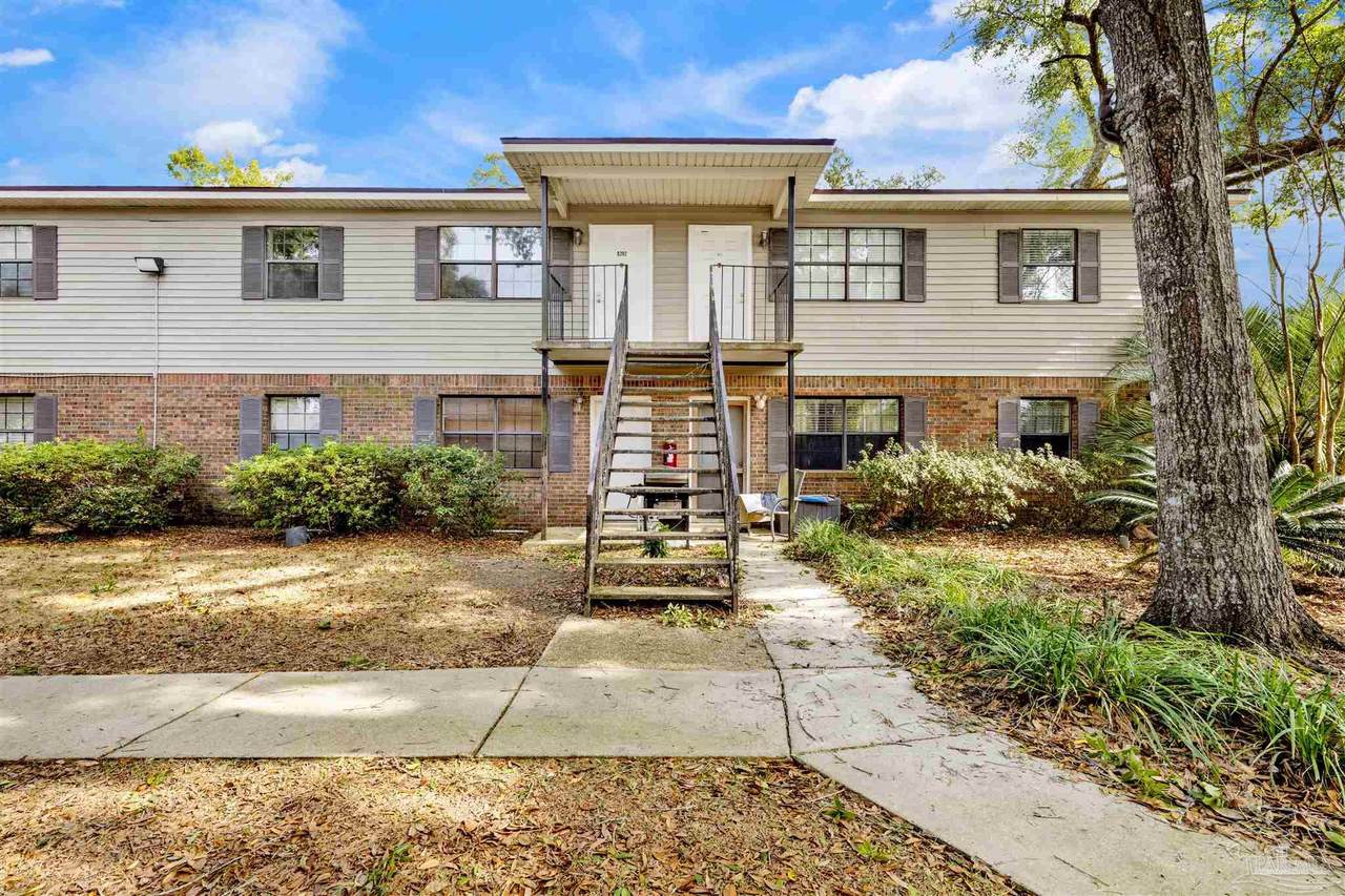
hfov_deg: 98.5
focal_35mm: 16
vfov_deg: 75.5
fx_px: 579
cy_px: 448
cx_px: 672
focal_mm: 15.5
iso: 400
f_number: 11
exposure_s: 1/125
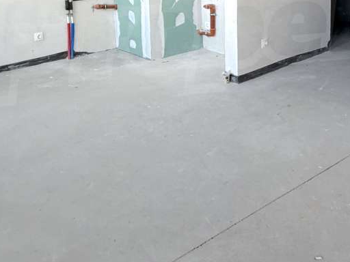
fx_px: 415
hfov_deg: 44.9
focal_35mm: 41
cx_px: 242
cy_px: -4
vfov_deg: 32.2
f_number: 2.2
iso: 100
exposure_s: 1/121
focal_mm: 2.22
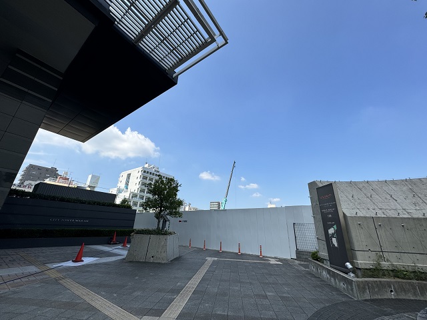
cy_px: 160
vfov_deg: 85.7
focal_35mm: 14
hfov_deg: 102.1
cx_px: 214
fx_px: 173
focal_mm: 2.22
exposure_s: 1/1020
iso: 40
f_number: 2.2
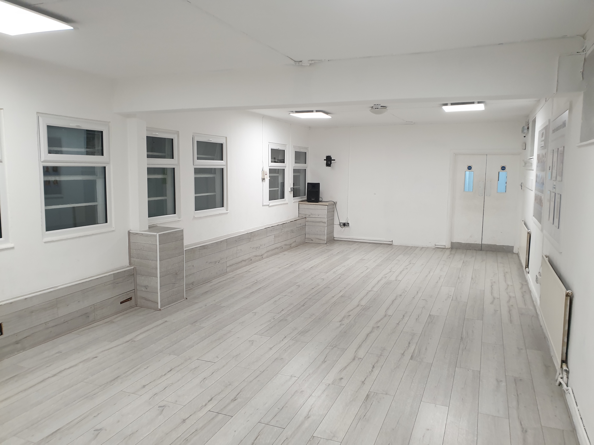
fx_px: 446
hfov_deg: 67.3
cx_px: 297
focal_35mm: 26
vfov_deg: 53.1
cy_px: 222
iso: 160
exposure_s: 1/50
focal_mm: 4.3
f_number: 2.4
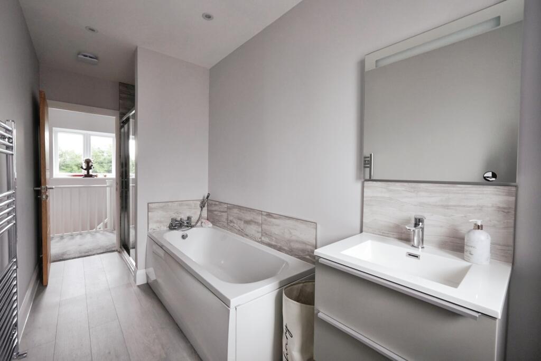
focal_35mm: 15
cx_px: 270
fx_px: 225
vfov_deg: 77.3
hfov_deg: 100.4
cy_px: 180
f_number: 9
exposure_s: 1/5
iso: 400
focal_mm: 10
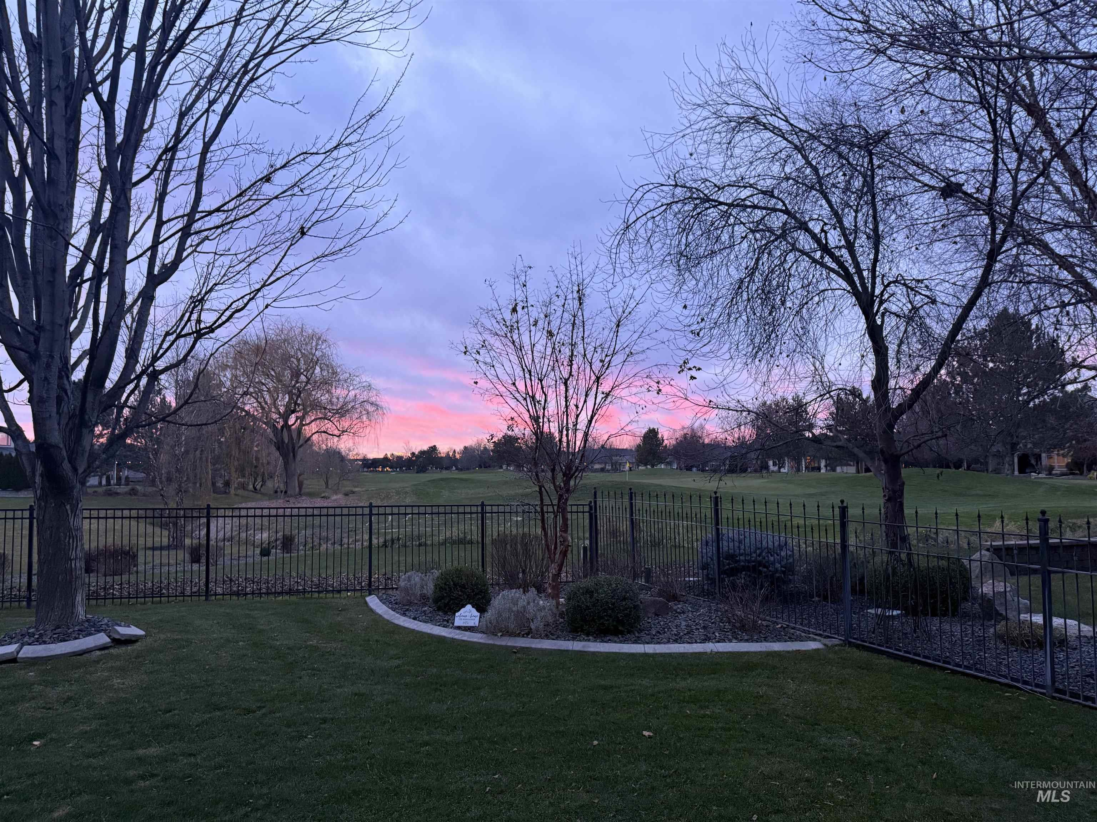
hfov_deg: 71.6
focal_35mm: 24
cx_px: 548
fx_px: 761
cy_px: 411
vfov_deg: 56.8
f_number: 1.78
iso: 500
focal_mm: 6.76
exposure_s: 1/60
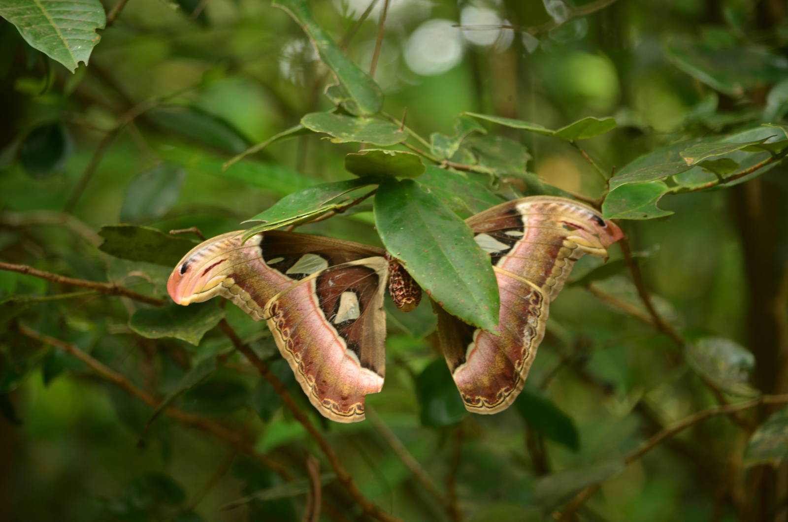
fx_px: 5571
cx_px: 394
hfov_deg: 8.1
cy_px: 261
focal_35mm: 255
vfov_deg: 5.4
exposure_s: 1/80
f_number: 5
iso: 250
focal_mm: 170
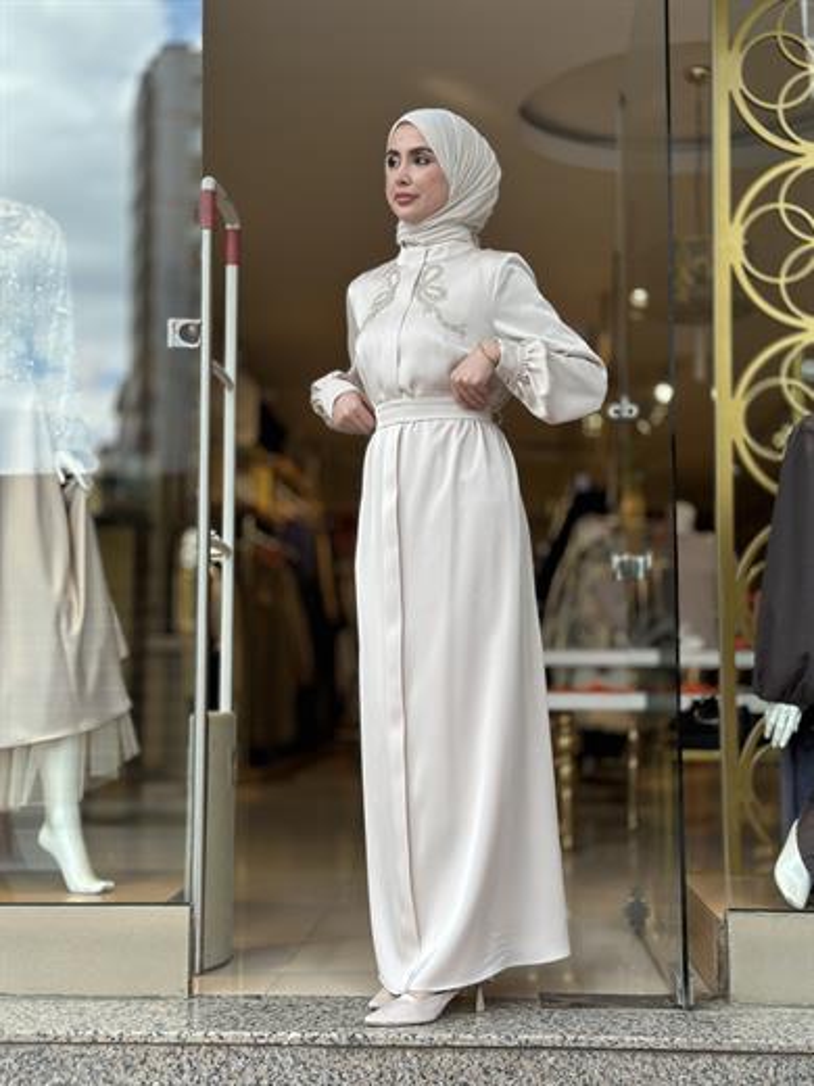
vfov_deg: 39.7
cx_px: 407
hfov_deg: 30.3
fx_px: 1505
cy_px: 543
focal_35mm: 48
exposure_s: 1/496
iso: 80
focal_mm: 6.86
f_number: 1.78
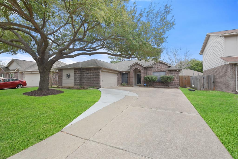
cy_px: 80
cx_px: 119
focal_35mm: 16
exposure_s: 1/250
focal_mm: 10.5
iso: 320
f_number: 8
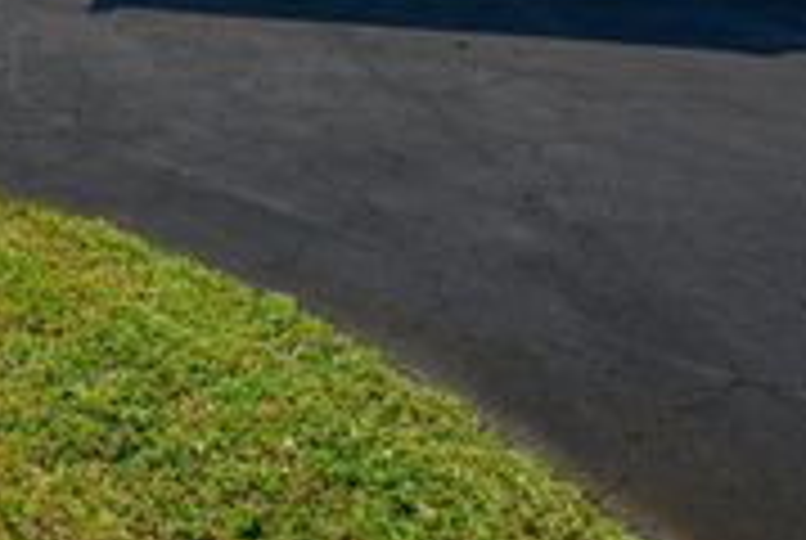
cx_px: 18
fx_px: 875
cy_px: -187
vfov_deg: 27.7
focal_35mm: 39
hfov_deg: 43.2
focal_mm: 14
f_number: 7.1
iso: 100
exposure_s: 1/250
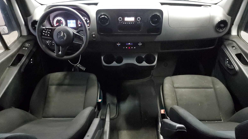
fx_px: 191
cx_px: 126
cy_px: 88
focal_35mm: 29
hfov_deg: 66.1
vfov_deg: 39.9
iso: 1001
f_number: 1.5
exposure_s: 1/12
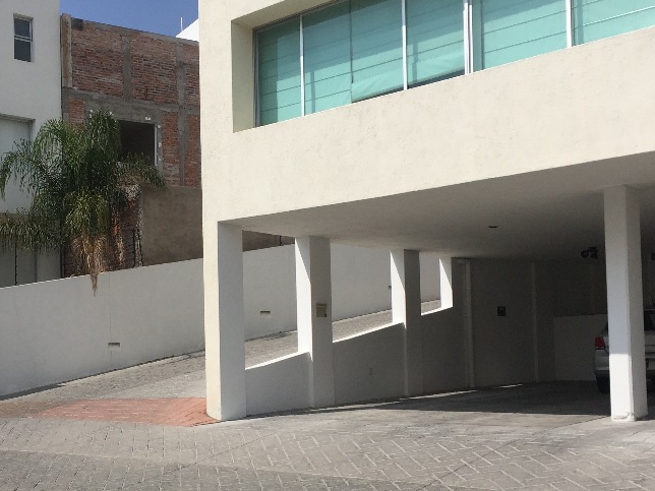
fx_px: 908
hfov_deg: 39.3
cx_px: 236
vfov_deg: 30.0
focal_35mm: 48
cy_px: 330
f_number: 2.2
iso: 32
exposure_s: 1/4950
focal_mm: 4.15
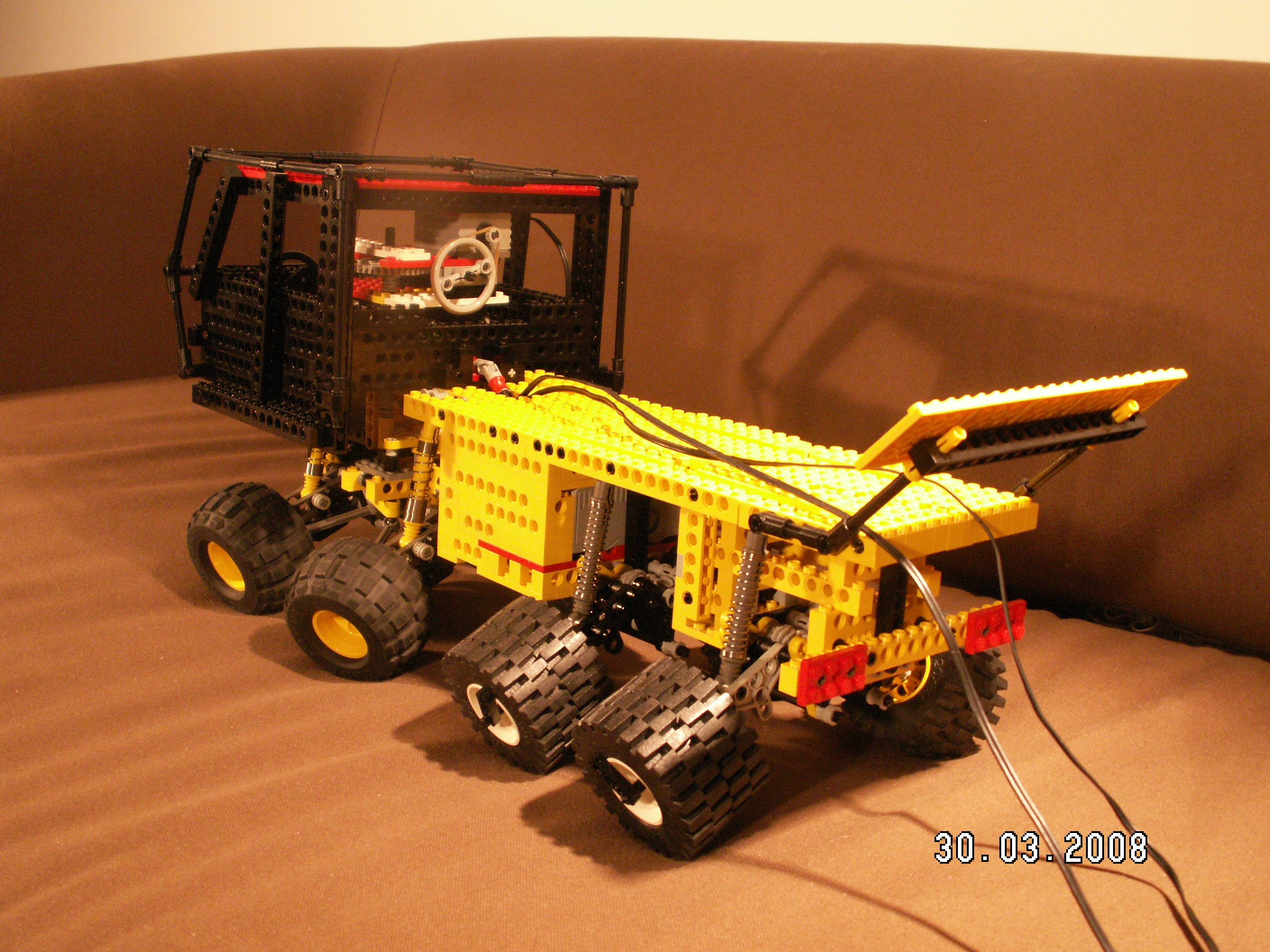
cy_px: 476
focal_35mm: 39
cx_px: 635
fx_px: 1431
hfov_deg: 47.9
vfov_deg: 36.8
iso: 160
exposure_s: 1/8
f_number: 2.8
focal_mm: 6.53
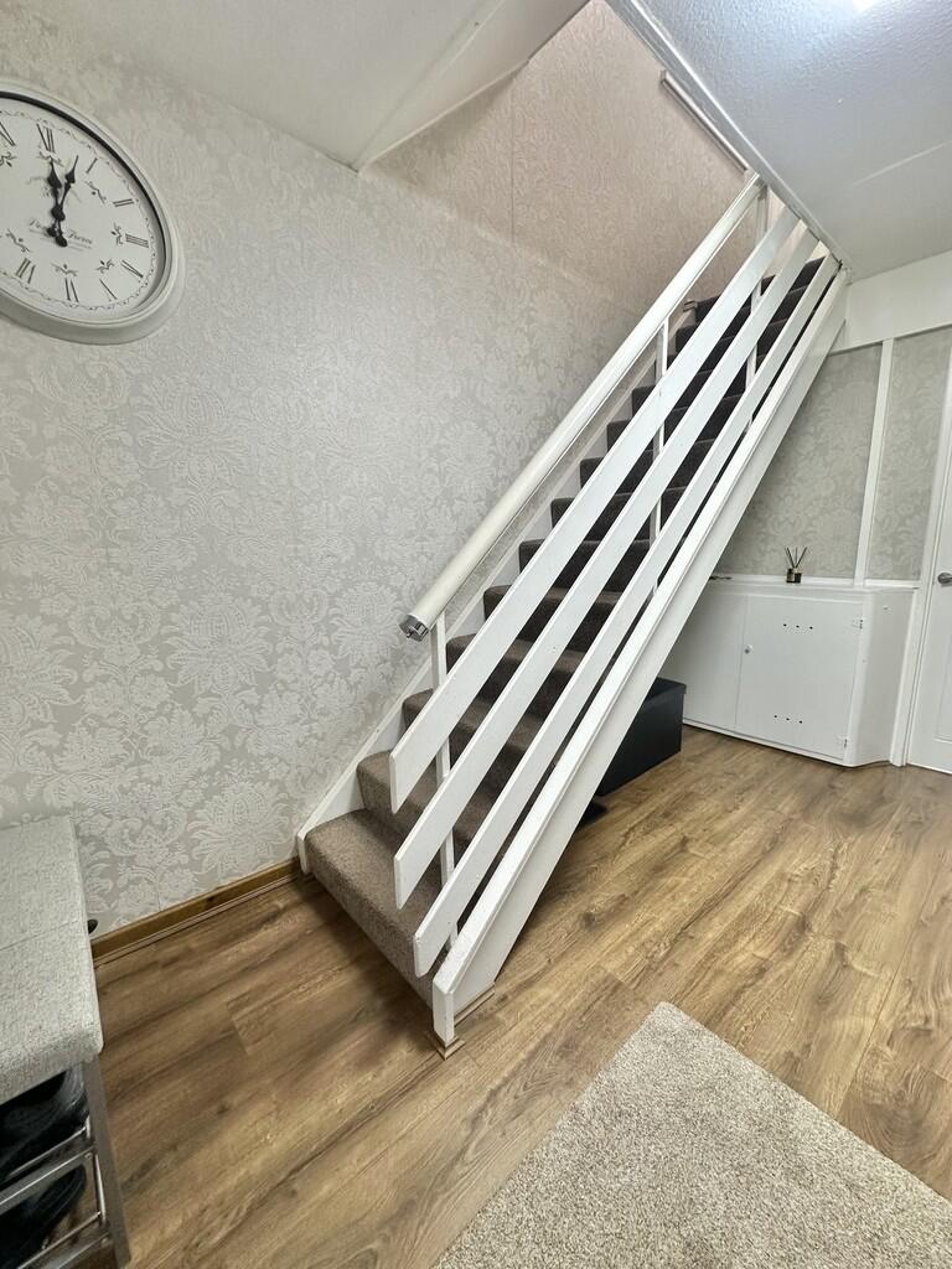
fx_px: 513
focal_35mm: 14
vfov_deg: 102.1
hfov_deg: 85.7
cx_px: 476
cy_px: 634
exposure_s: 1/100
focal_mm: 2.22
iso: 160
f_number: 2.2
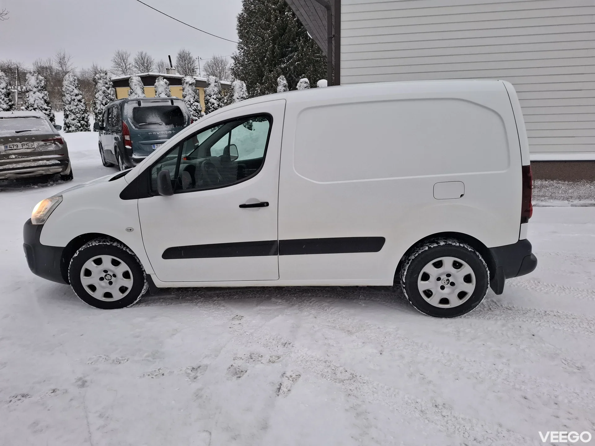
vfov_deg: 58.9
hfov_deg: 73.9
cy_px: 223
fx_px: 395
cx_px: 298
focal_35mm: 23
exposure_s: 1/100
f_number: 1.8
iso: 80
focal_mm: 5.54
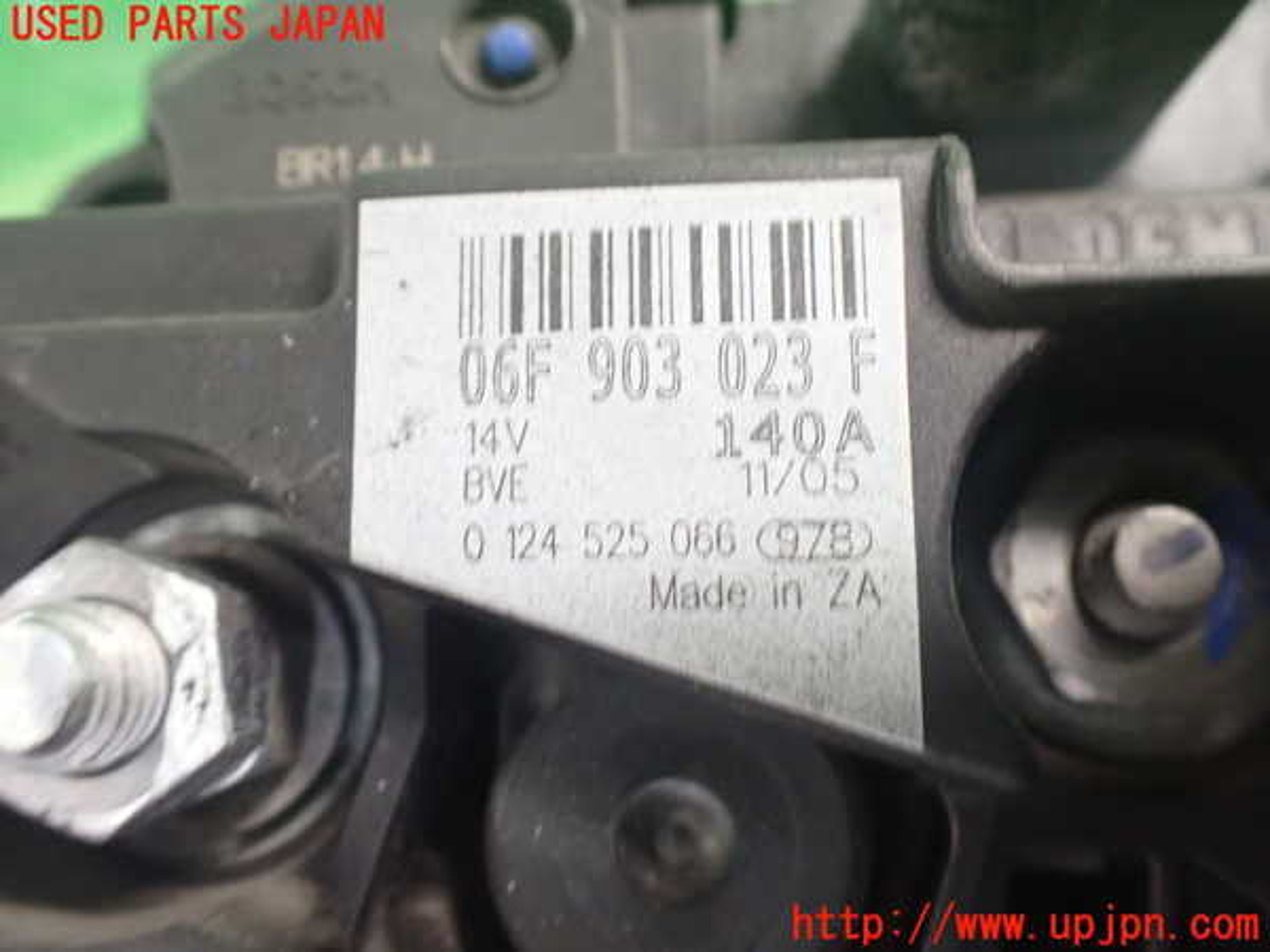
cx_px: 635
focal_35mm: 30
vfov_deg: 46.8
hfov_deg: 60.0
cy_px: 476
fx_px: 1101
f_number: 2.3
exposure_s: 1/30
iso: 1250
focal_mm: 5.4
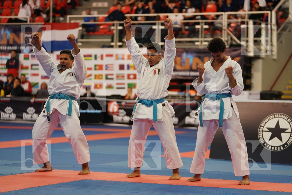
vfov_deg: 11.0
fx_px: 1014
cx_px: 146
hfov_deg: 16.4
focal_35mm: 125
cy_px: 98
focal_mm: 125
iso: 1250
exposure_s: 1/500
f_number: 2.8
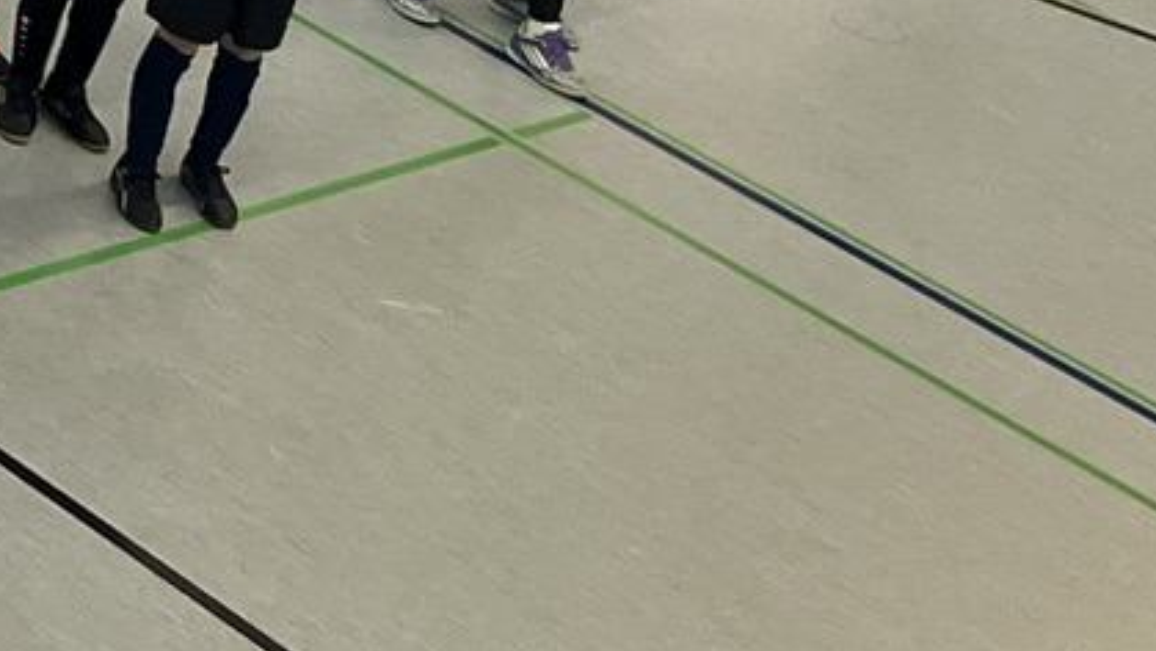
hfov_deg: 12.6
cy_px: -397
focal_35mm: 149
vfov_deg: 8.0
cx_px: -1164
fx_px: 4569
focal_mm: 3.99
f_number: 1.8
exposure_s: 1/100
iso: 80
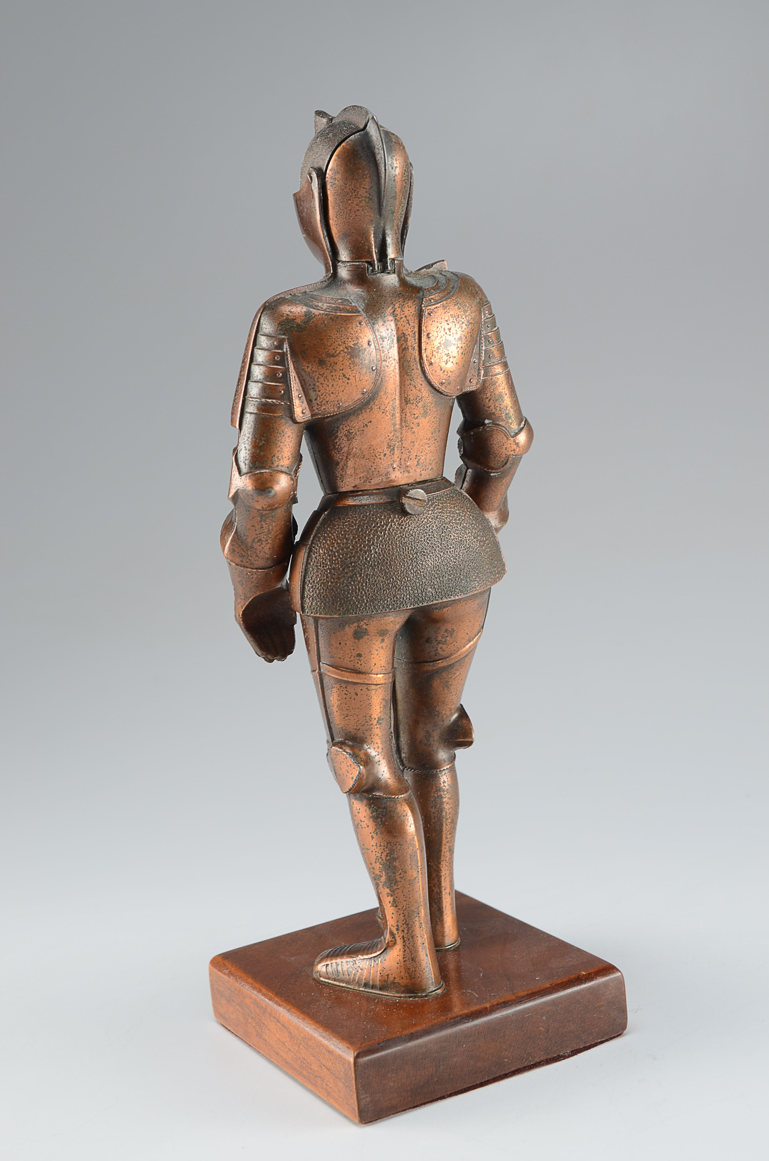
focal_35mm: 60
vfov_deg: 33.5
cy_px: 580
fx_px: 1931
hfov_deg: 22.5
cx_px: 384
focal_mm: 40
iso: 100
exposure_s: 1/80
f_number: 10
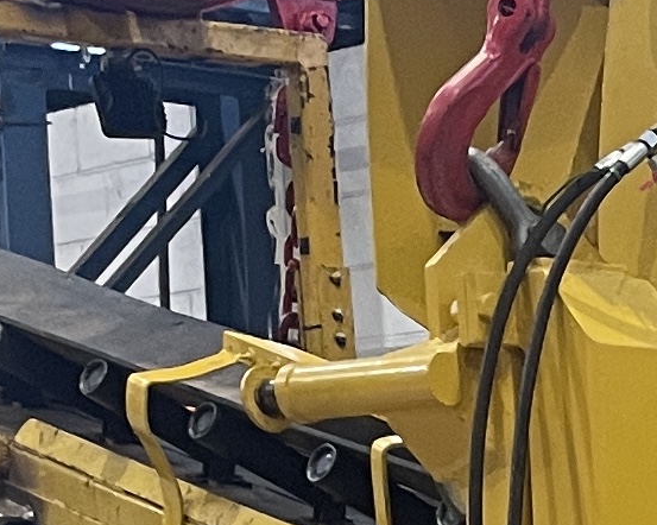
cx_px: 1436
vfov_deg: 7.9
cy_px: 1141
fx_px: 3596
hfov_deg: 9.5
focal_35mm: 185
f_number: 1.6
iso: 250
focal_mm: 4.2
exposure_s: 1/50
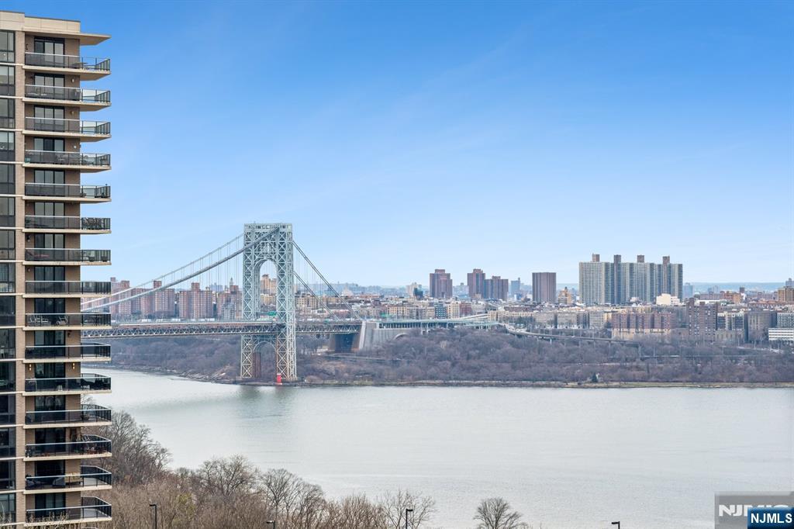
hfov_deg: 24.2
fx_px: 1852
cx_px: 397
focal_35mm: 84
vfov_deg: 16.3
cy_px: 264
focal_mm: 56
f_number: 11
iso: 160
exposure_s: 1/125
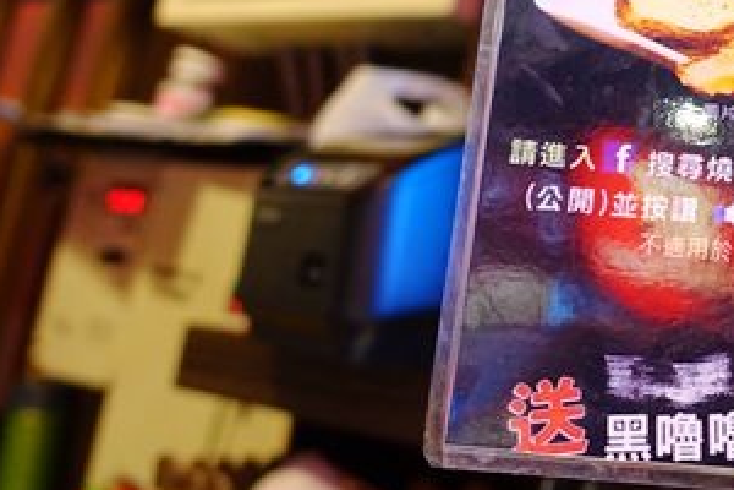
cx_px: 744
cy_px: 92
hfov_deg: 34.5
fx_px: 1060
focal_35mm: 52
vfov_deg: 25.5
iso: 500
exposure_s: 1/30
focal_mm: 8.8
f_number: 1.8
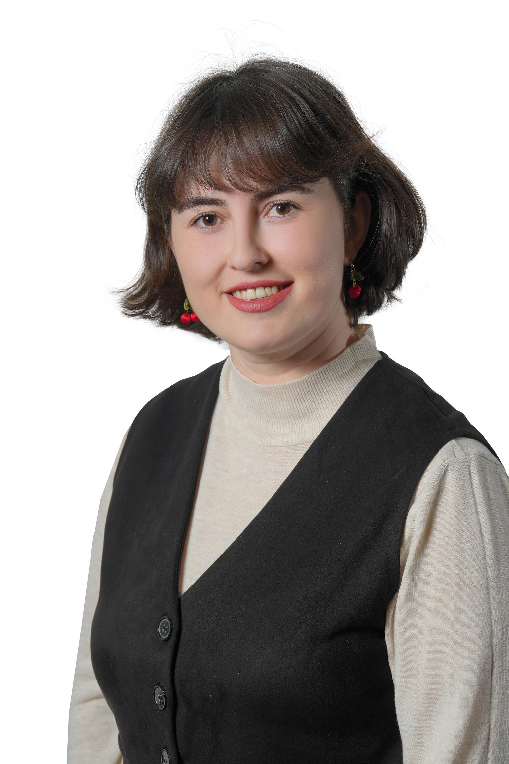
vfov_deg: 28.8
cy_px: 382
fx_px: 1485
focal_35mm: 70
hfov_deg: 19.5
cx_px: 254
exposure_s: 1/125
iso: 160
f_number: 8
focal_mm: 70
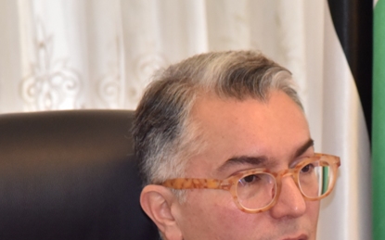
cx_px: 353
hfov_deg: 6.9
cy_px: 287
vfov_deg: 4.3
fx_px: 3167
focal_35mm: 302
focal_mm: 120
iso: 2500
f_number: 7.1
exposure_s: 1/250
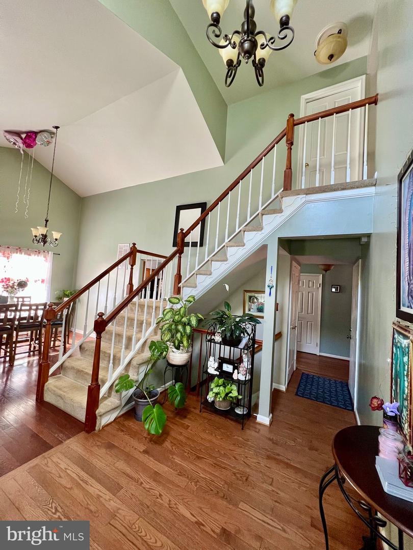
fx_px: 207
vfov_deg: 106.2
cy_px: 275
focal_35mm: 13
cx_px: 206
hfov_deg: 89.9
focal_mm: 1.57
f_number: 1.8
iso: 250
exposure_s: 1/86
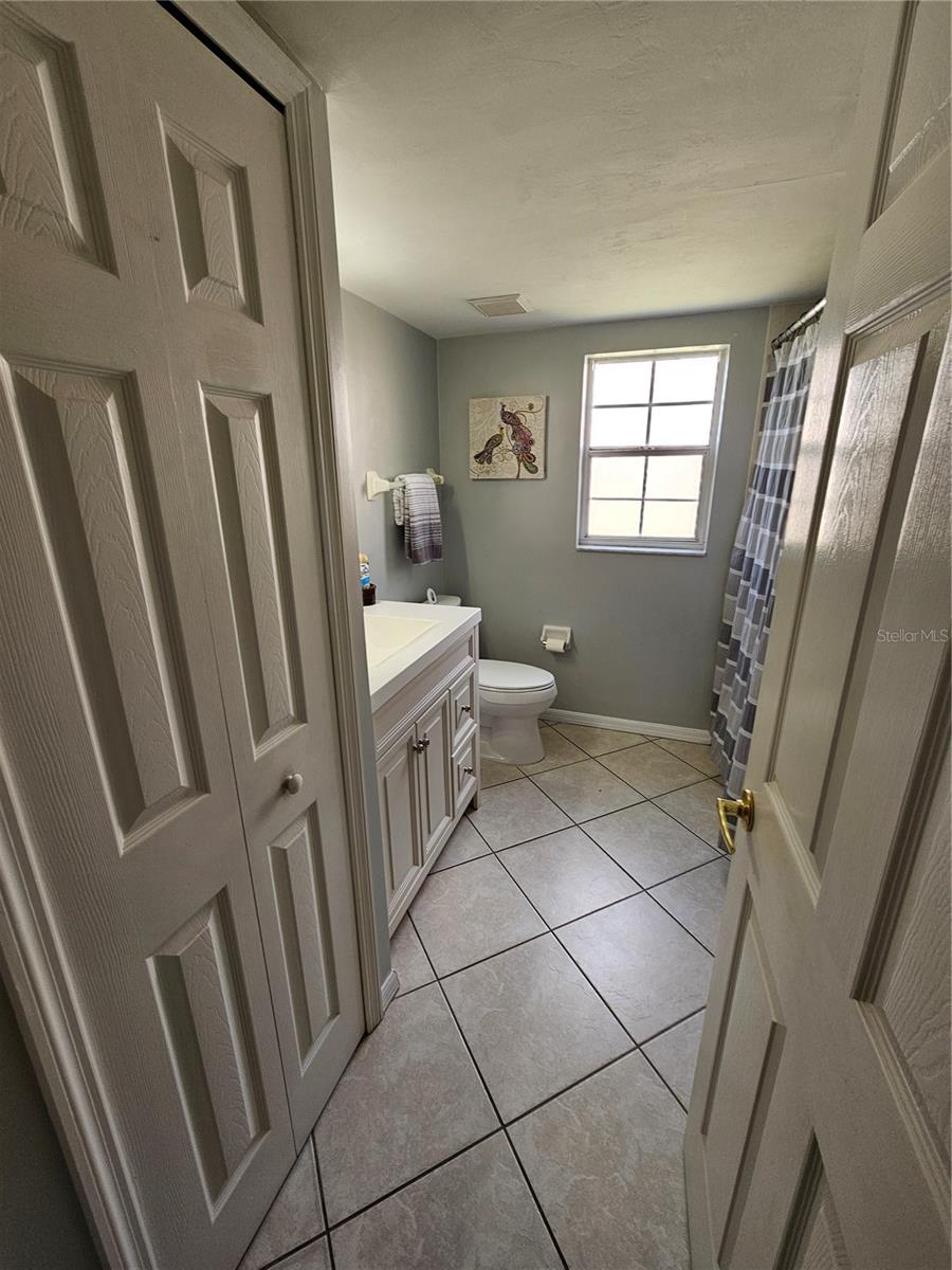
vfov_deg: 106.2
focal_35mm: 13
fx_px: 477
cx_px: 476
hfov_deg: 89.9
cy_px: 635
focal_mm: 2.2
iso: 50
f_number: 2.2
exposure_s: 1/60
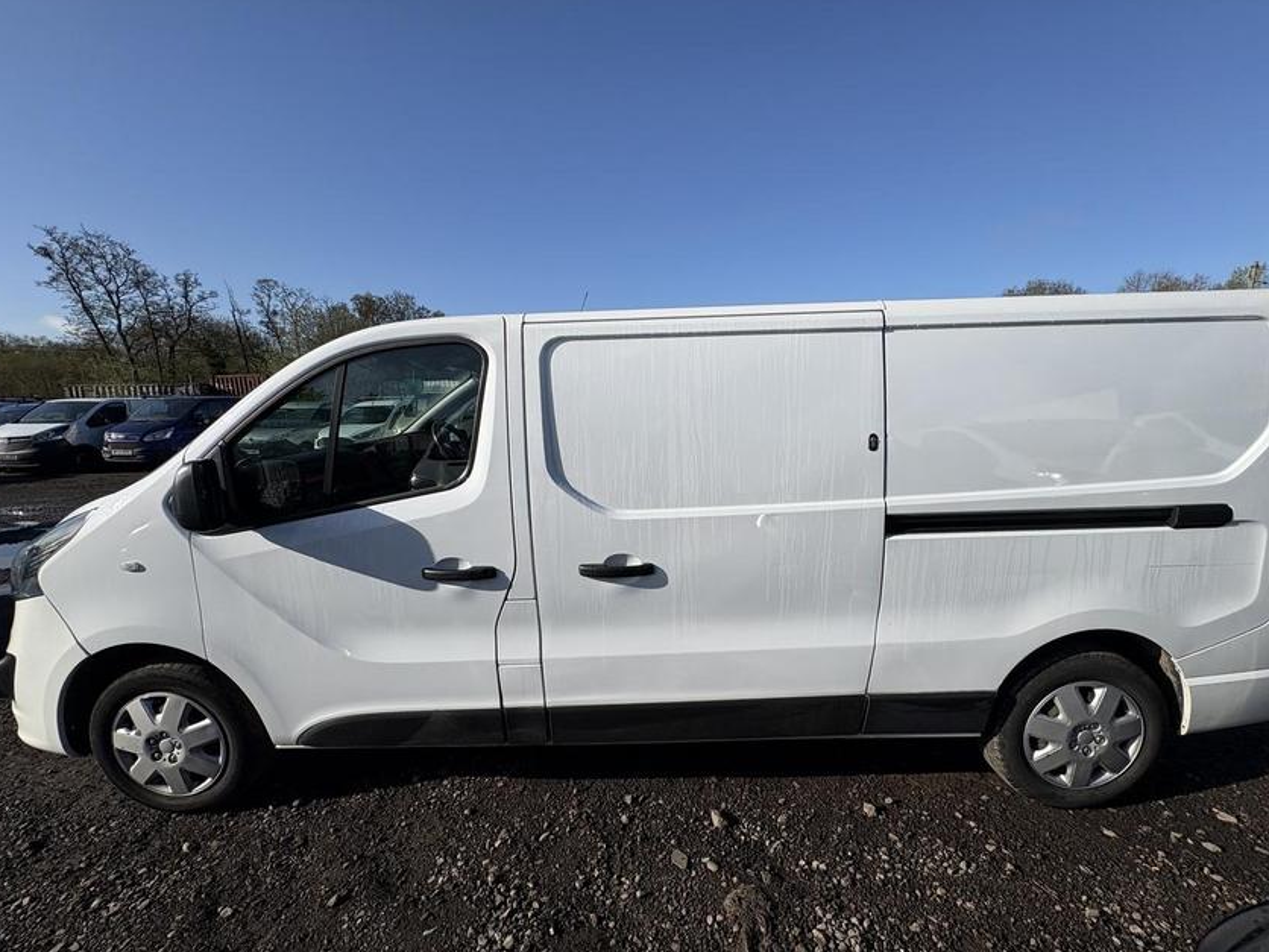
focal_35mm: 15
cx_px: 663
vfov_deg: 81.7
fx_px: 550
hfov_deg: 98.1
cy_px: 492
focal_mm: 2.22
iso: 50
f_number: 2.2
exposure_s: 1/3717
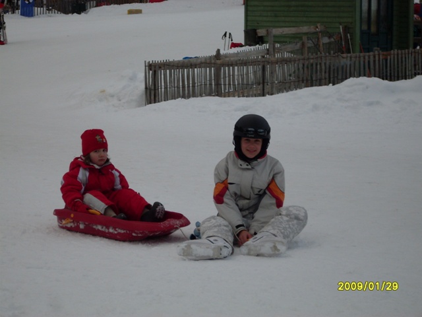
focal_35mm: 114
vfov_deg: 13.0
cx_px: 211
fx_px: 1390
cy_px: 158
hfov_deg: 17.3
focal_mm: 18.9
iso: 80
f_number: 5.2
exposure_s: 1/180
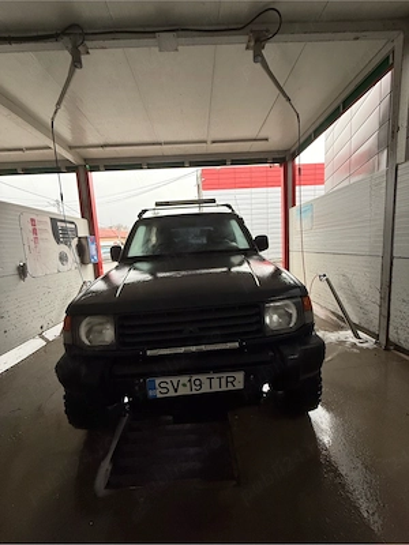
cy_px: 272
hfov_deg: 85.7
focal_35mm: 14
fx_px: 221
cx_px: 204
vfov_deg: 102.1
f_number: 2.2
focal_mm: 2.22
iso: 200
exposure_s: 1/99
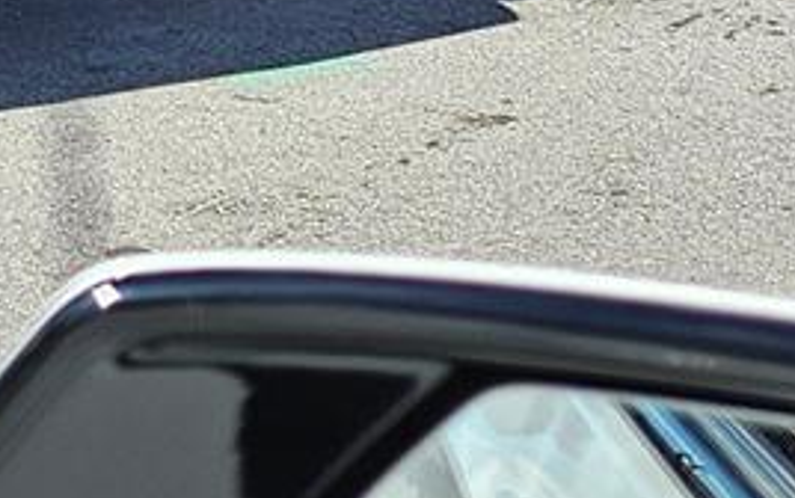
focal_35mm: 186
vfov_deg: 6.0
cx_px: -1166
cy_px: -1470
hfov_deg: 9.8
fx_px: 4033
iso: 25
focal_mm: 5.4
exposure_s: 1/777
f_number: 1.8
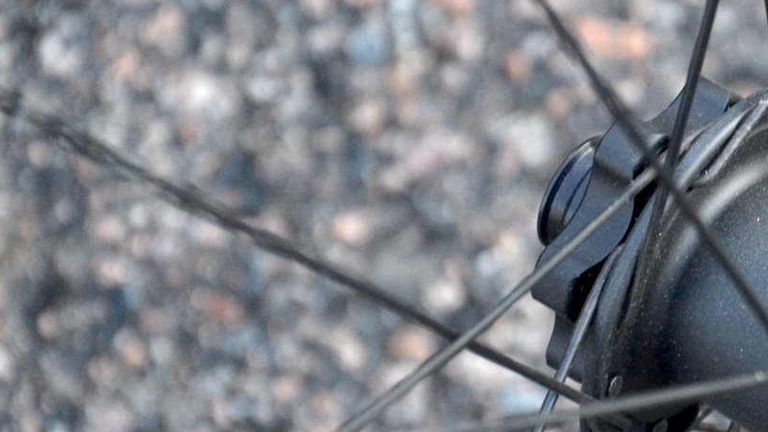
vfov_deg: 3.9
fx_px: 6293
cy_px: 253
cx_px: 837
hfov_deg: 6.9
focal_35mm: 309
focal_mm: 80
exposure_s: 1/30
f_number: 5.3
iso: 1600
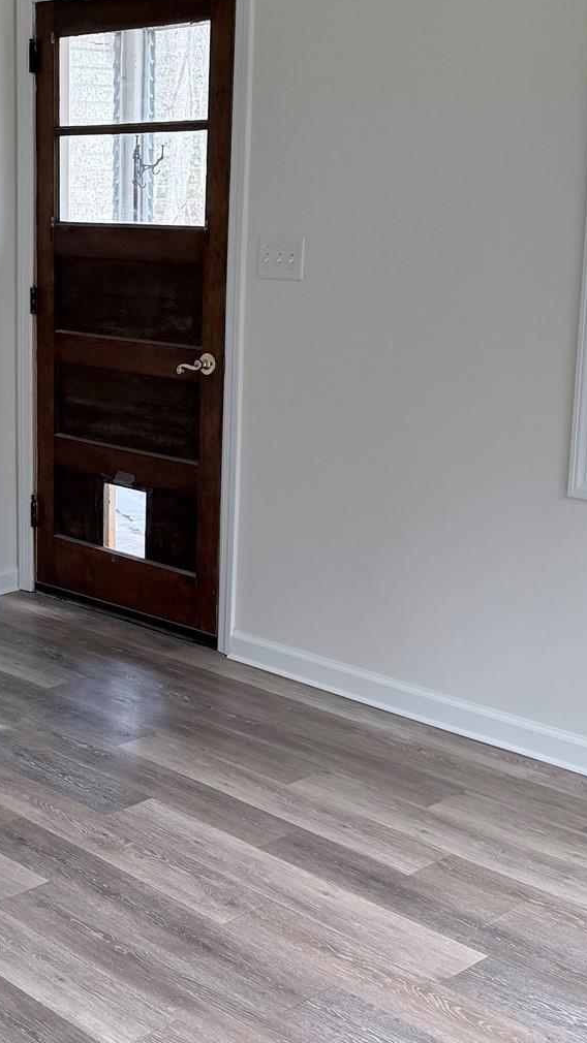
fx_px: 1467
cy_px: 481
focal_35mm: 53
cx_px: 4
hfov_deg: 21.8
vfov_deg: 39.1
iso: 160
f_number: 1.78
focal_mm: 6.76
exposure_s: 1/217
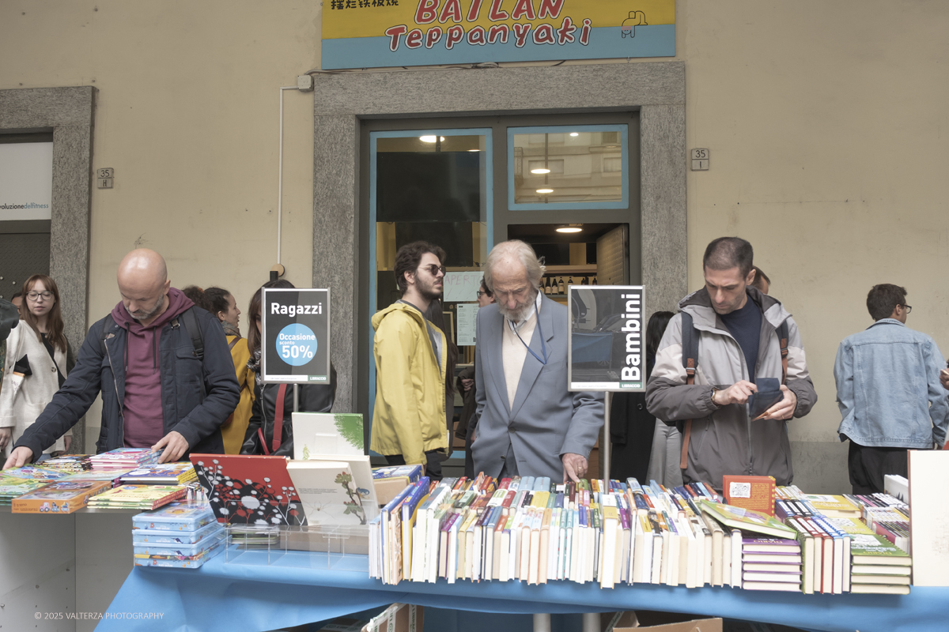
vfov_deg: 43.6
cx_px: 474
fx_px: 791
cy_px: 316
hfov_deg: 61.9
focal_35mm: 30
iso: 640
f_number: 5
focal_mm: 20.2
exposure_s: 1/125
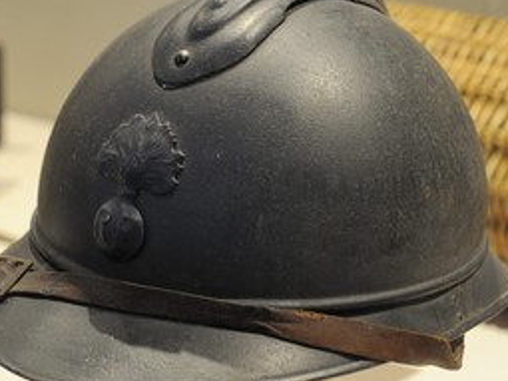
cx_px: 233
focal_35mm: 111
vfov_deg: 13.3
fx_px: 1628
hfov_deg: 17.7
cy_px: 174
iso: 1600
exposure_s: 1/20
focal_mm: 70
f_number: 5.6
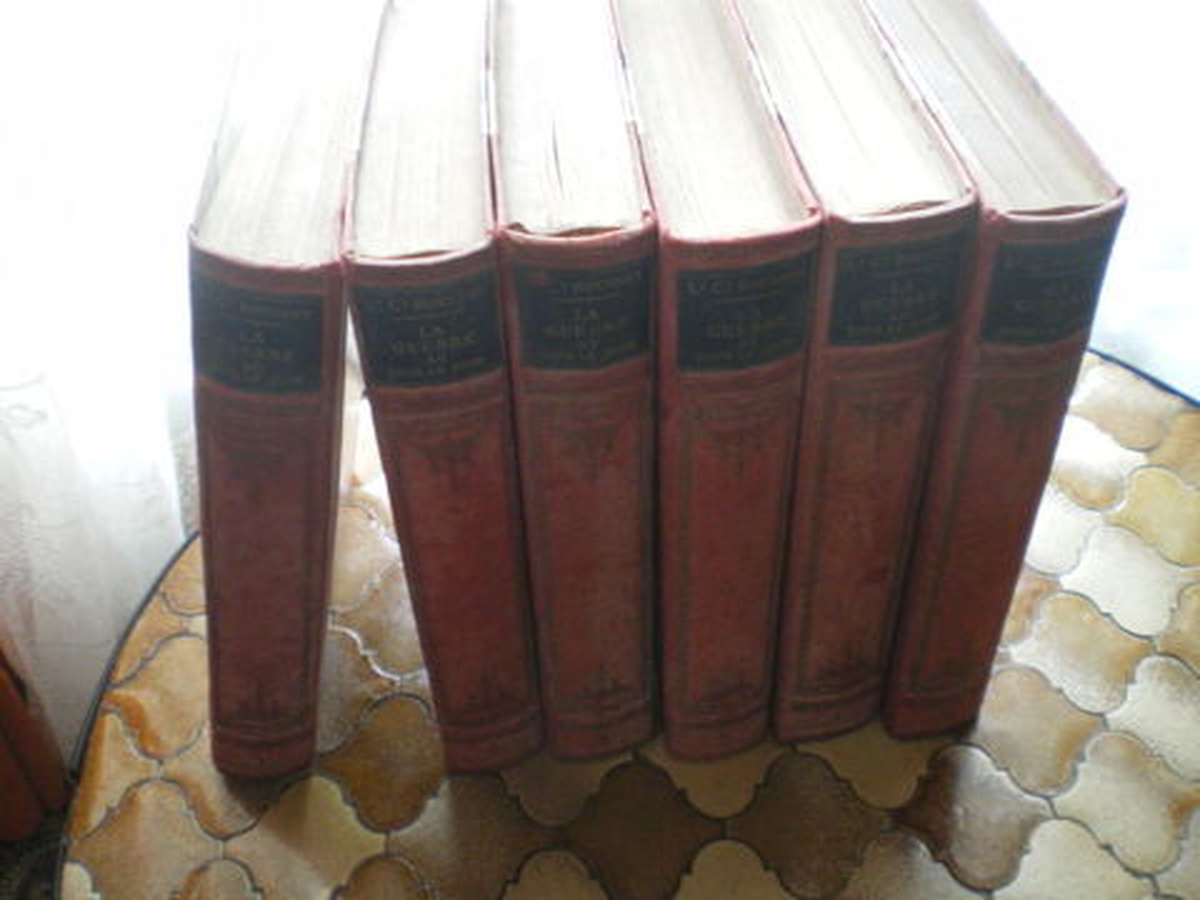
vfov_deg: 37.7
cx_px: 600
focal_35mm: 38
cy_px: 450
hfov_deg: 49.0
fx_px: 1317
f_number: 3.1
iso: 400
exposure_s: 1/13
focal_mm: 6.3
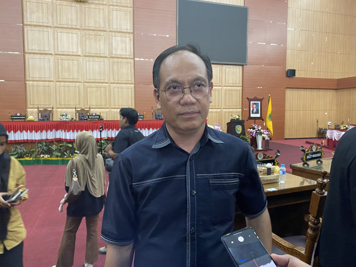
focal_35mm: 26
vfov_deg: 53.1
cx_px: 178
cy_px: 134
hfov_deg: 67.3
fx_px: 267
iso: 640
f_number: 1.8
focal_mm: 4.25
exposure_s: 1/39
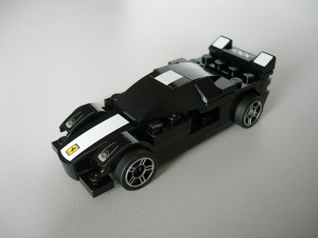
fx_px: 349
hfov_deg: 49.0
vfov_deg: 37.7
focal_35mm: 38
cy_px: 119
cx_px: 159
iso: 64
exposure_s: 1/12
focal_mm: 7.8
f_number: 2.8
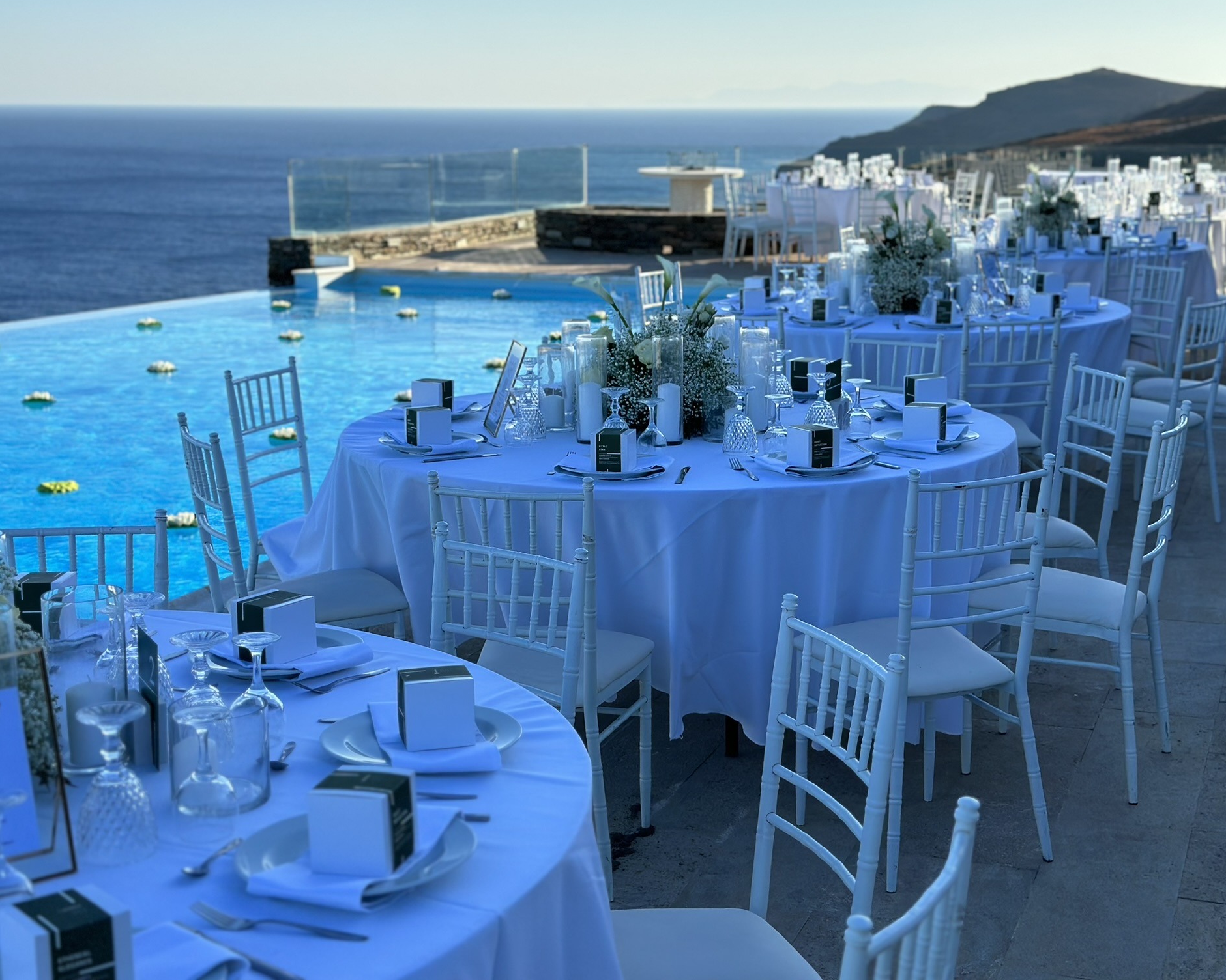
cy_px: 481
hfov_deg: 36.7
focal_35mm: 51
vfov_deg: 29.7
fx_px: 1851
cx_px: 614
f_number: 1.78
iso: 100
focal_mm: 6.86
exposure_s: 1/3155
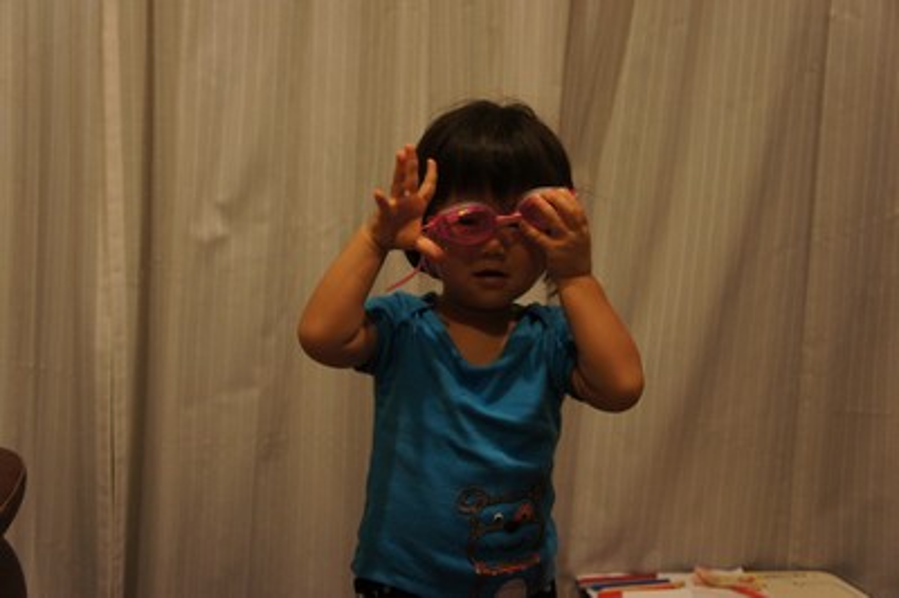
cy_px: 299
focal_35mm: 40
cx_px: 450
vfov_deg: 33.0
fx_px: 1011
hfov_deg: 48.0
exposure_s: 1/60
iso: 1600
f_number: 4
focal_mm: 27
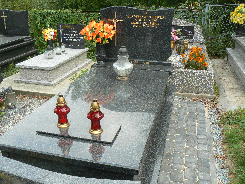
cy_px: 92
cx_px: 122
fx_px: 255
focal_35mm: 36
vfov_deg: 39.7
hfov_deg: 51.4
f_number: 5.6
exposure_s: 1/125
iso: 80
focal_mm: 6
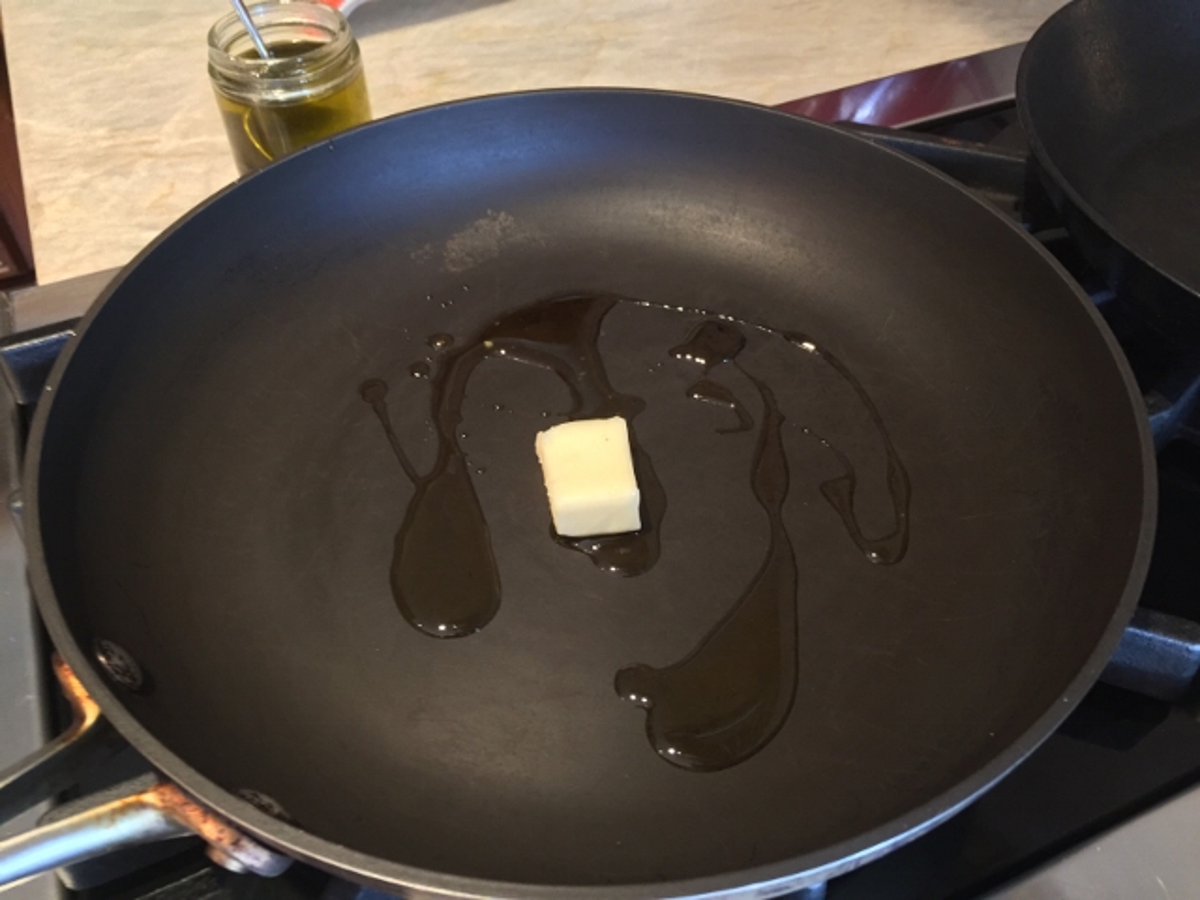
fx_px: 1005
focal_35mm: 29
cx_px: 600
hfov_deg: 61.7
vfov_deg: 48.2
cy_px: 450
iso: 250
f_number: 2.2
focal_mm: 4.15
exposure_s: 1/17
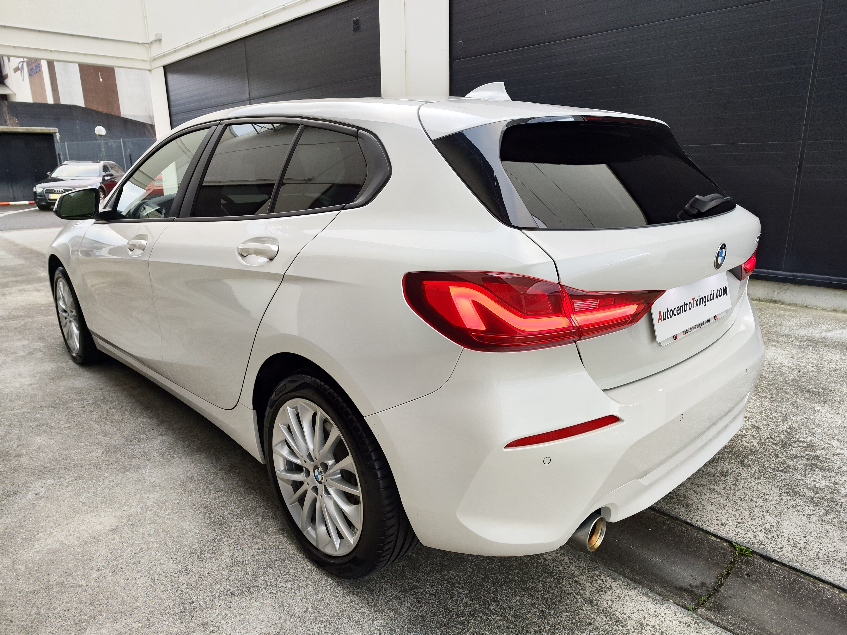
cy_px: 318
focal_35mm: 23
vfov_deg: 58.9
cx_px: 424
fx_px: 563
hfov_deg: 73.9
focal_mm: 7.01
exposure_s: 1/100
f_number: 1.69
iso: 177
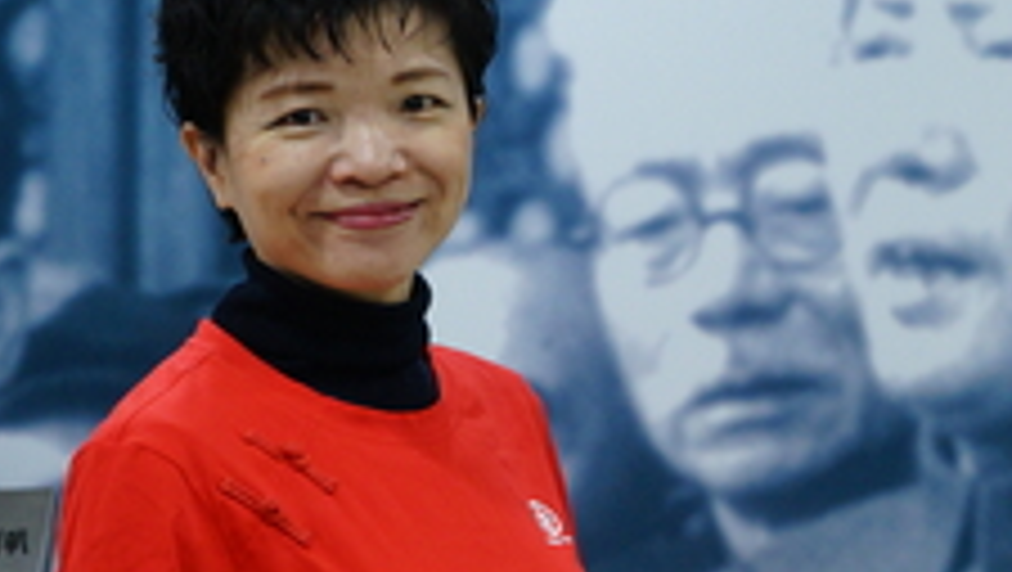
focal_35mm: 140
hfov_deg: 15.0
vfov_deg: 8.7
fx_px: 3760
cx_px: 1050
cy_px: 291
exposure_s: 1/50
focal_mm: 46
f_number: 4
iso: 1600
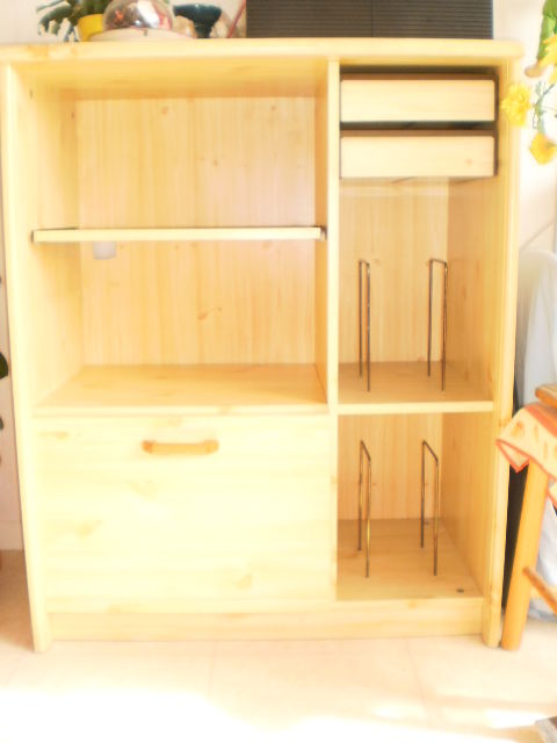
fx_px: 772
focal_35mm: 36
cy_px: 372
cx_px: 278
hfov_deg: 39.7
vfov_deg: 51.4
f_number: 3.1
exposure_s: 1/30
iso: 125
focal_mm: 6.3
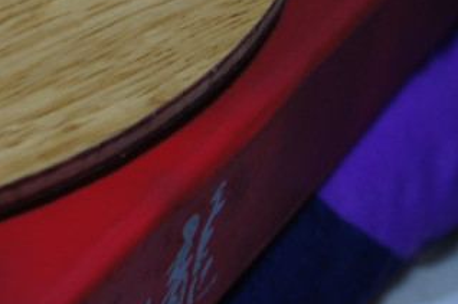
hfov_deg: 17.7
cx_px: -134
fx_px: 1379
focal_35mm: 109
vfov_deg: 12.2
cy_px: -82
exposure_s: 1/15
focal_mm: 23
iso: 400
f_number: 4
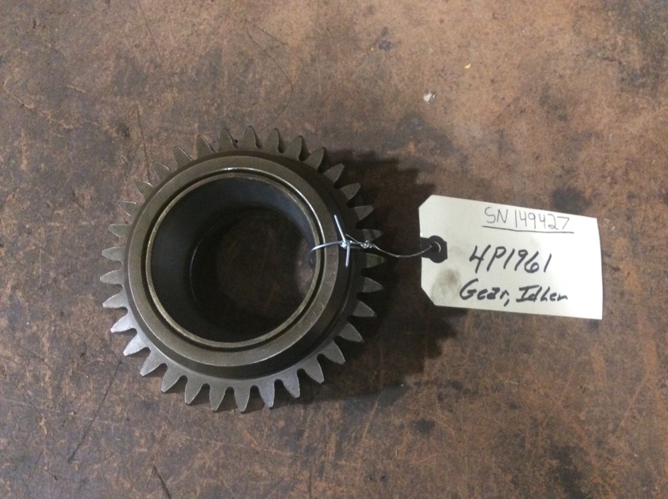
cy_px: 250
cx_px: 334
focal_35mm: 32
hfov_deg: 56.9
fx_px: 617
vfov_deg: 44.1
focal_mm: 3.3
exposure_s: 1/24
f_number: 2.4
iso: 250
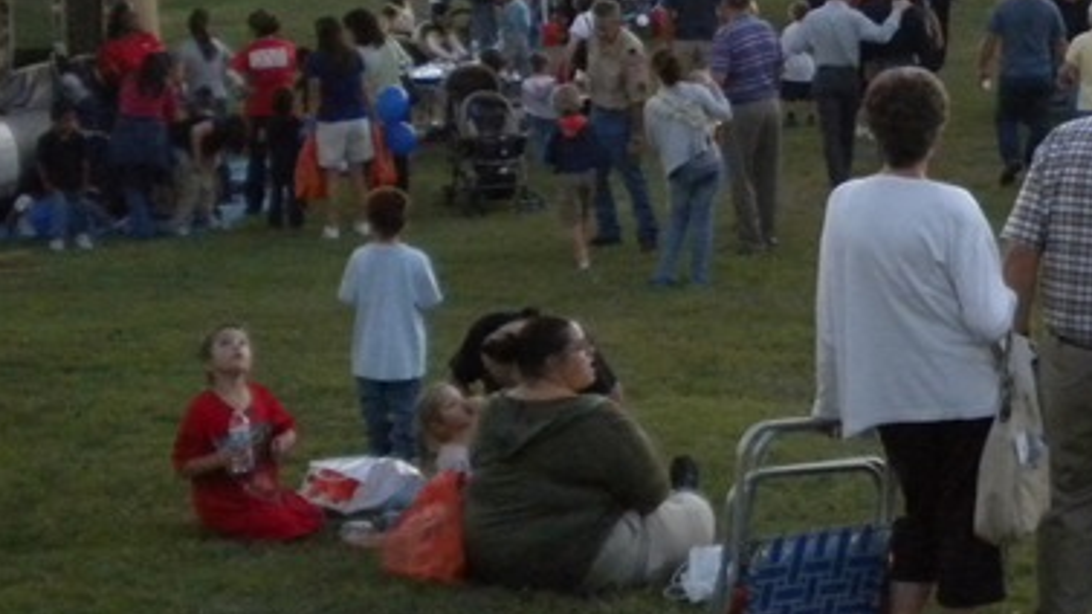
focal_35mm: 81
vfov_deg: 14.5
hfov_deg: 25.4
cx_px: 991
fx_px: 2345
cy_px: -98
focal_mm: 6.3
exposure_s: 1/75.3
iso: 474
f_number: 3.1
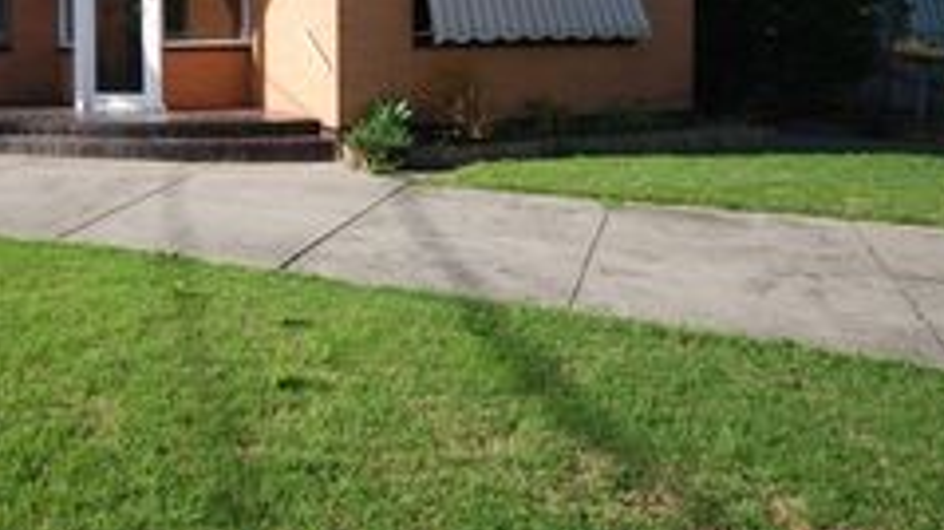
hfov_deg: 54.9
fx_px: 851
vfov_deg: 33.0
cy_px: 69
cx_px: 221
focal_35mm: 34
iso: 110
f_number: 4.2
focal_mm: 11
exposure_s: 1/500
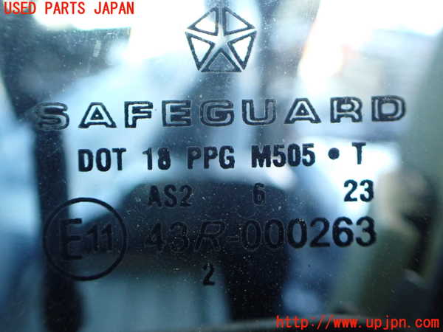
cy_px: 166
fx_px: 384
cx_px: 222
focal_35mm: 30
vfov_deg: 46.8
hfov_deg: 60.0
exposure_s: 1/125
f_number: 2.3
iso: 400
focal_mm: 5.4
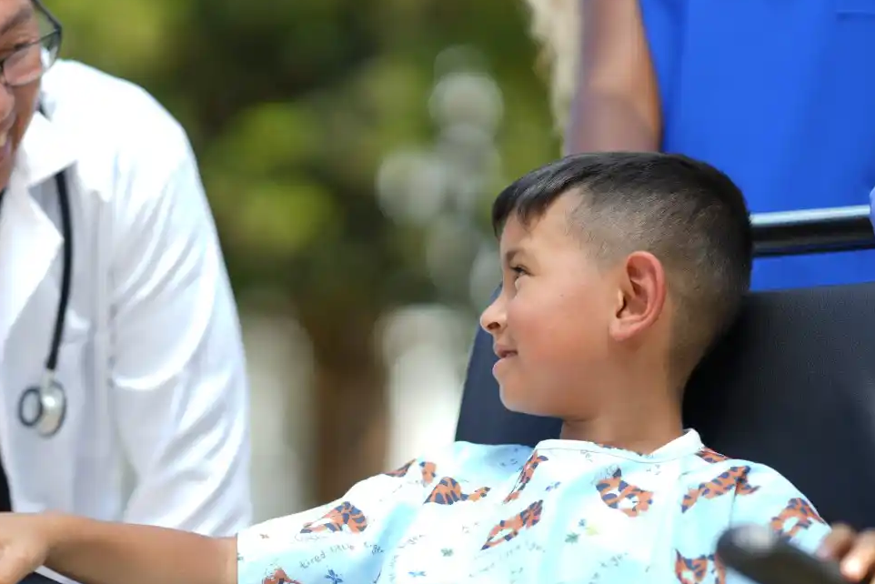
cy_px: 287
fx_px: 3866
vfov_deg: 8.6
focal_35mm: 159
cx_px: 243
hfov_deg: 12.9
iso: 50
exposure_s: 1/1600
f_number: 1.4
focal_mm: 85
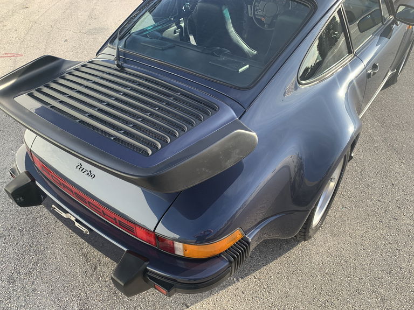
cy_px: 155
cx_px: 207
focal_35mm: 26
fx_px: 311
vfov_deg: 53.1
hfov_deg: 67.3
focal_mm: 4.25
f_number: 1.8
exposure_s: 1/518
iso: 25
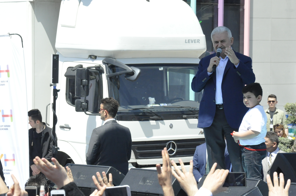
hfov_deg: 10.6
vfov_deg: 7.1
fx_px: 1590
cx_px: 144
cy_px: 114
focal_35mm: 194
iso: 2000
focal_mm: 105
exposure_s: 1/1600
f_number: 10
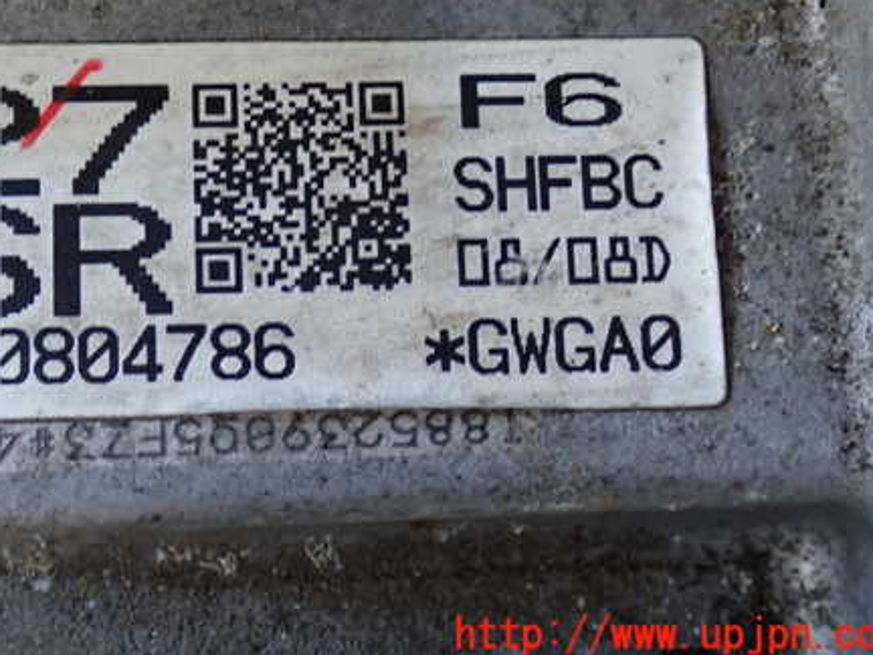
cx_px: 305
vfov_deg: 19.6
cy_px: 206
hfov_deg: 25.9
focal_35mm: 75
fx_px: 1891
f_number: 3.3
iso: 800
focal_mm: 9.65
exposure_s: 1/30
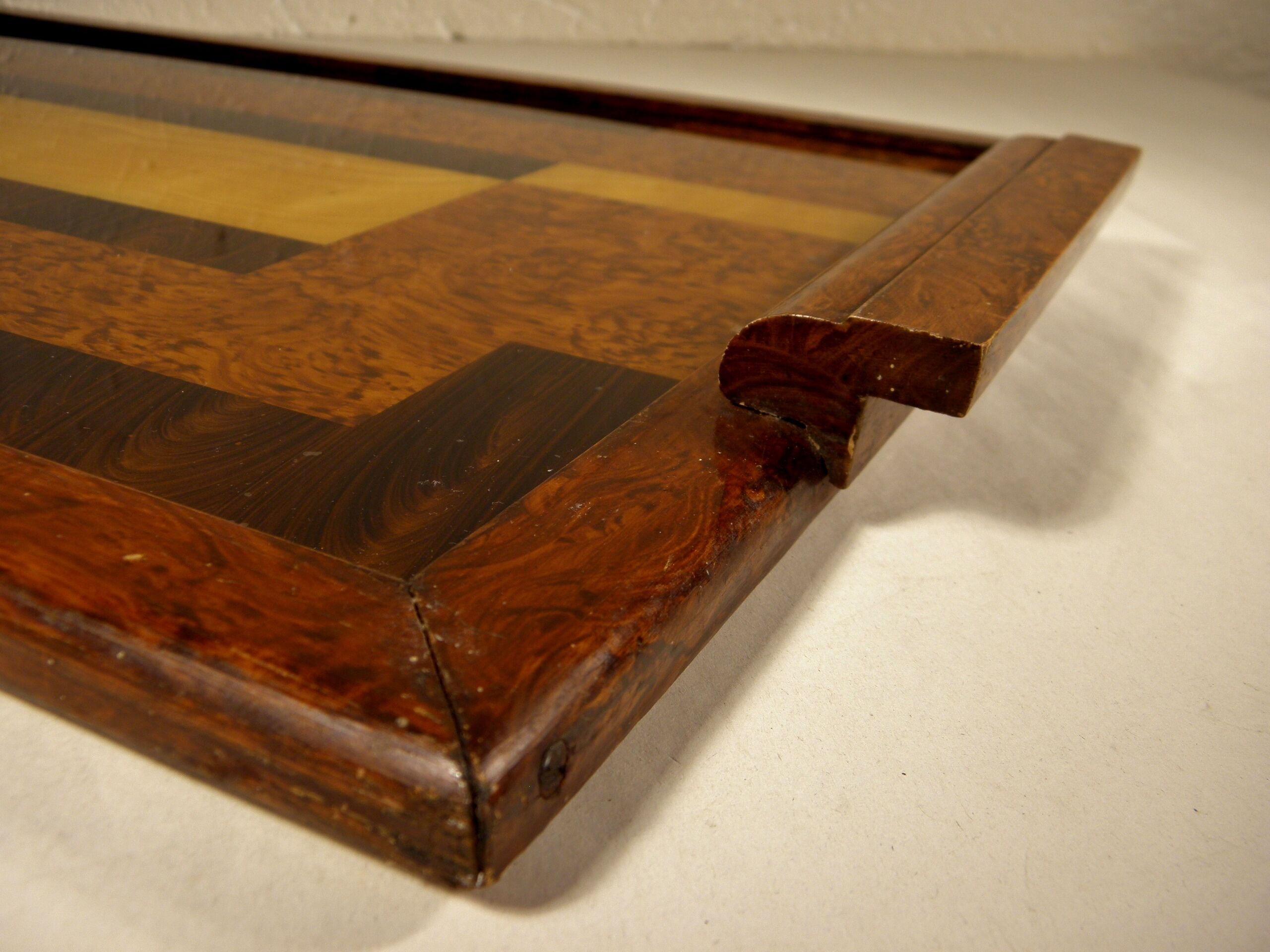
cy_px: 476
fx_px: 1247
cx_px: 635
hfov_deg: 54.0
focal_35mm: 34
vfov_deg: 41.8
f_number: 3.7
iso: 100
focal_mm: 6.2
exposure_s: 1/40
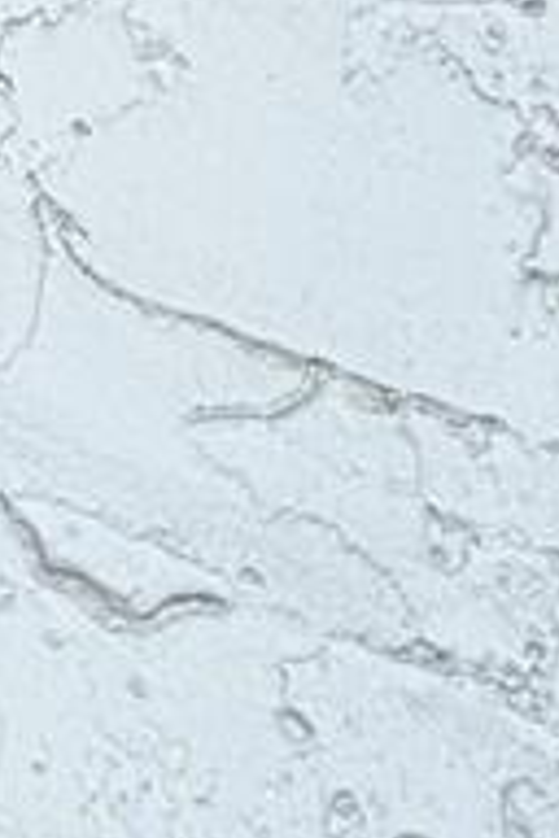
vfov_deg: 10.0
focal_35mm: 200
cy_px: -314
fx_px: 4658
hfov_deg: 6.0
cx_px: -1480
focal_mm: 6.76
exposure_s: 1/1361
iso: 80
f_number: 1.78
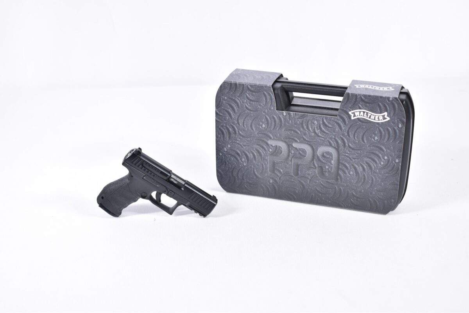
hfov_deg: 37.9
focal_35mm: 52
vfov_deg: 25.8
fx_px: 684
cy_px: 156
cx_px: 234
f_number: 5
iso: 640
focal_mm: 35
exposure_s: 1/30
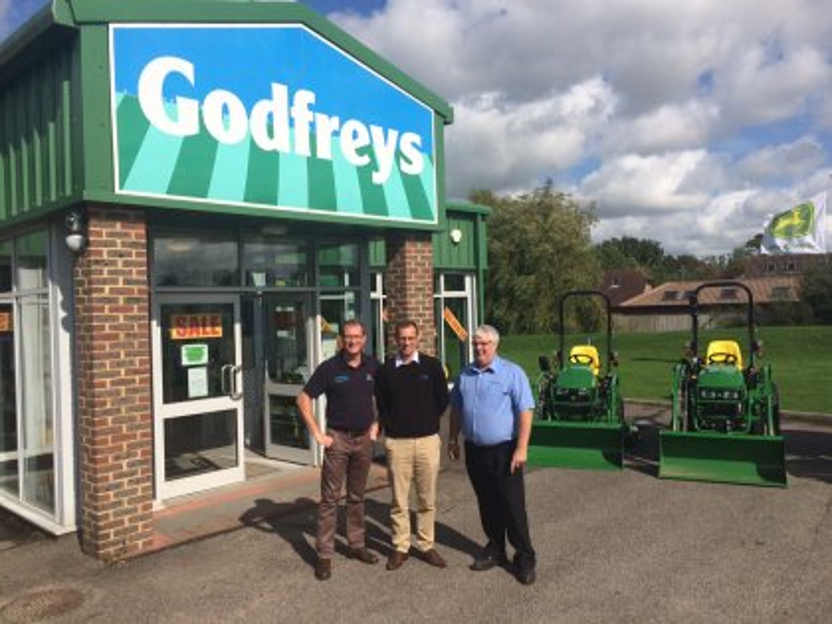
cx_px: 416
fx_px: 697
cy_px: 312
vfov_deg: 48.2
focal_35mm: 29
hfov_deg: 61.7
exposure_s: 1/3425
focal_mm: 4.15
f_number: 2.2
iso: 32
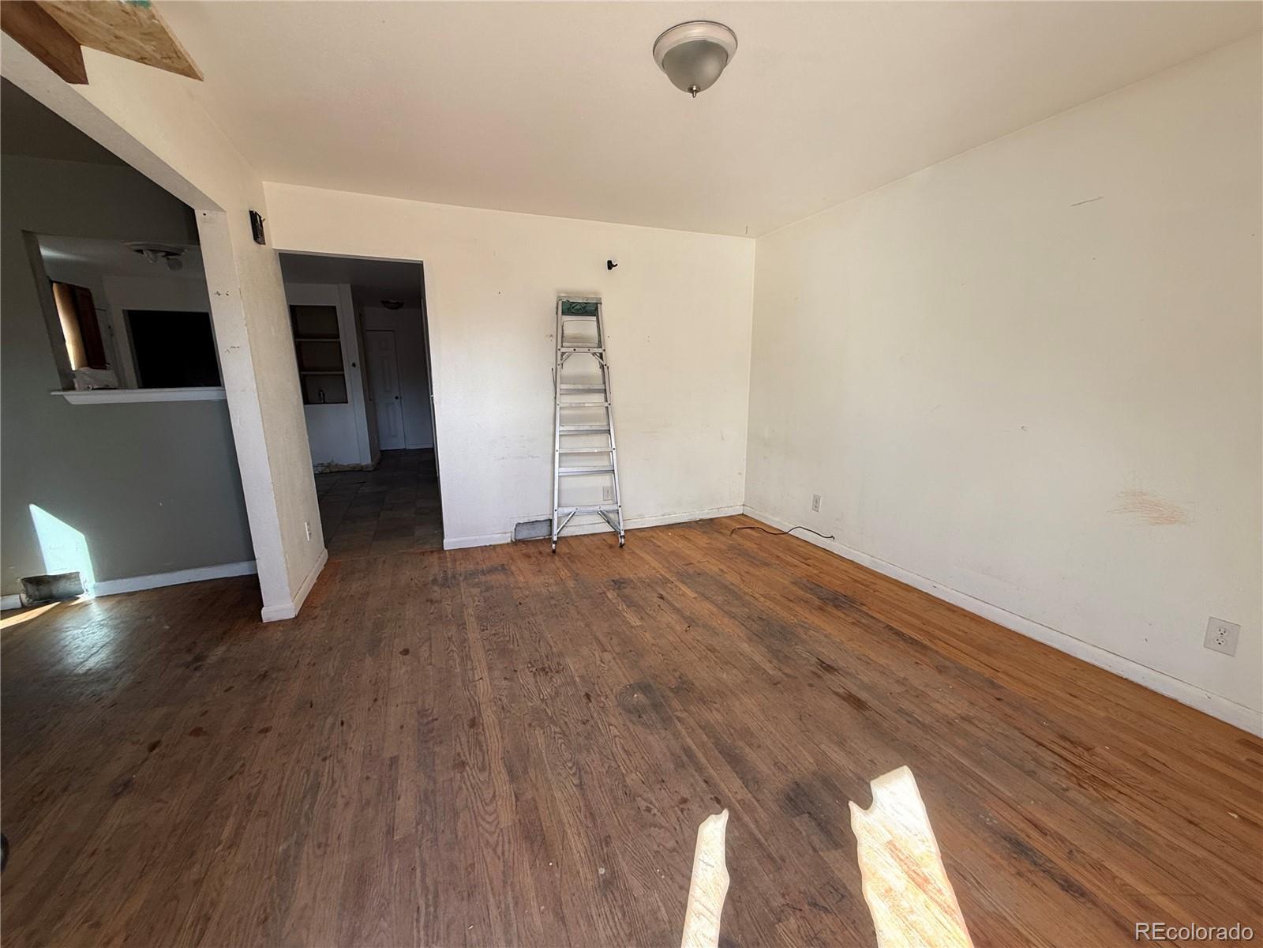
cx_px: 632
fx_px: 511
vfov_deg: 85.7
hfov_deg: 102.1
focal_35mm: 14
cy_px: 474
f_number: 2.2
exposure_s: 1/99
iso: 64
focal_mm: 2.22
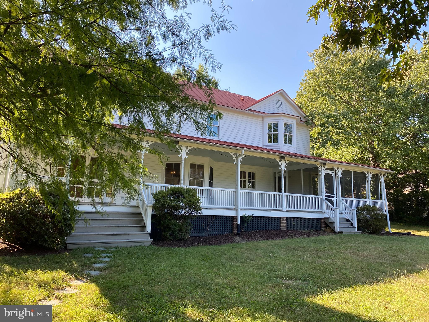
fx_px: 322
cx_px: 214
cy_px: 161
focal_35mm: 26
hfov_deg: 67.3
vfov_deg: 53.1
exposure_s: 1/428
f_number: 1.8
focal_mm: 4.25
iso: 32
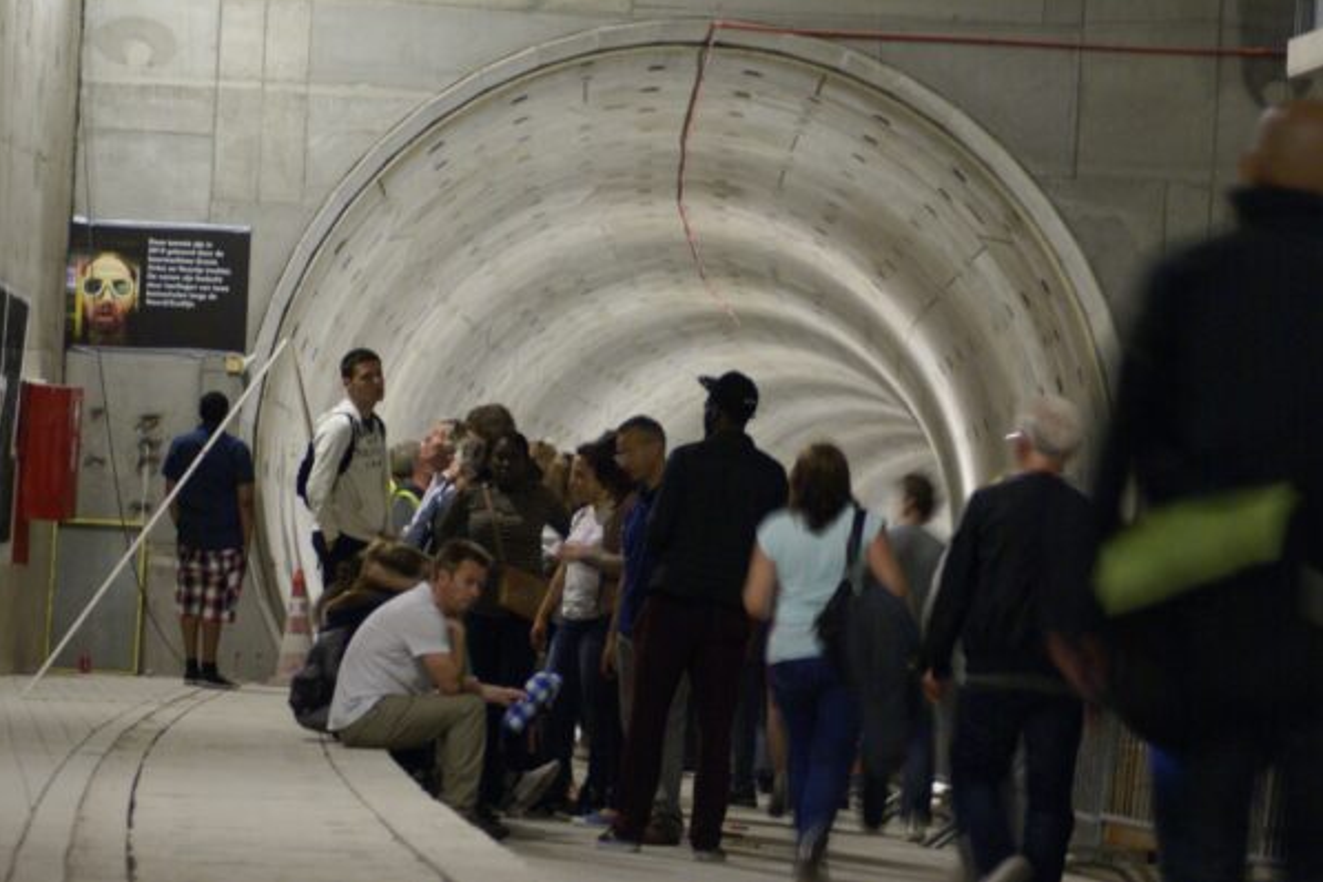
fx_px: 4998
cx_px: 660
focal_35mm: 136
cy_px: 439
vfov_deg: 10.1
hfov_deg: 15.1
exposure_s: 1/4
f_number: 4
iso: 800
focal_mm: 90
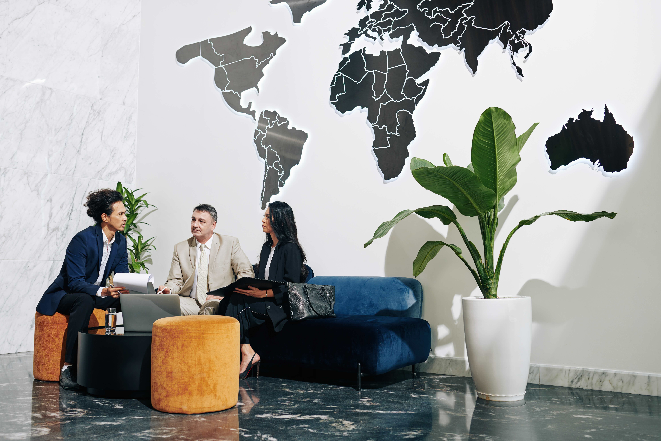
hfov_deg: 54.4
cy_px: 220
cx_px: 330
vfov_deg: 37.9
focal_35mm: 35
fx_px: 643
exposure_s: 1/200
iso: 125
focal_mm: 35
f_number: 3.2
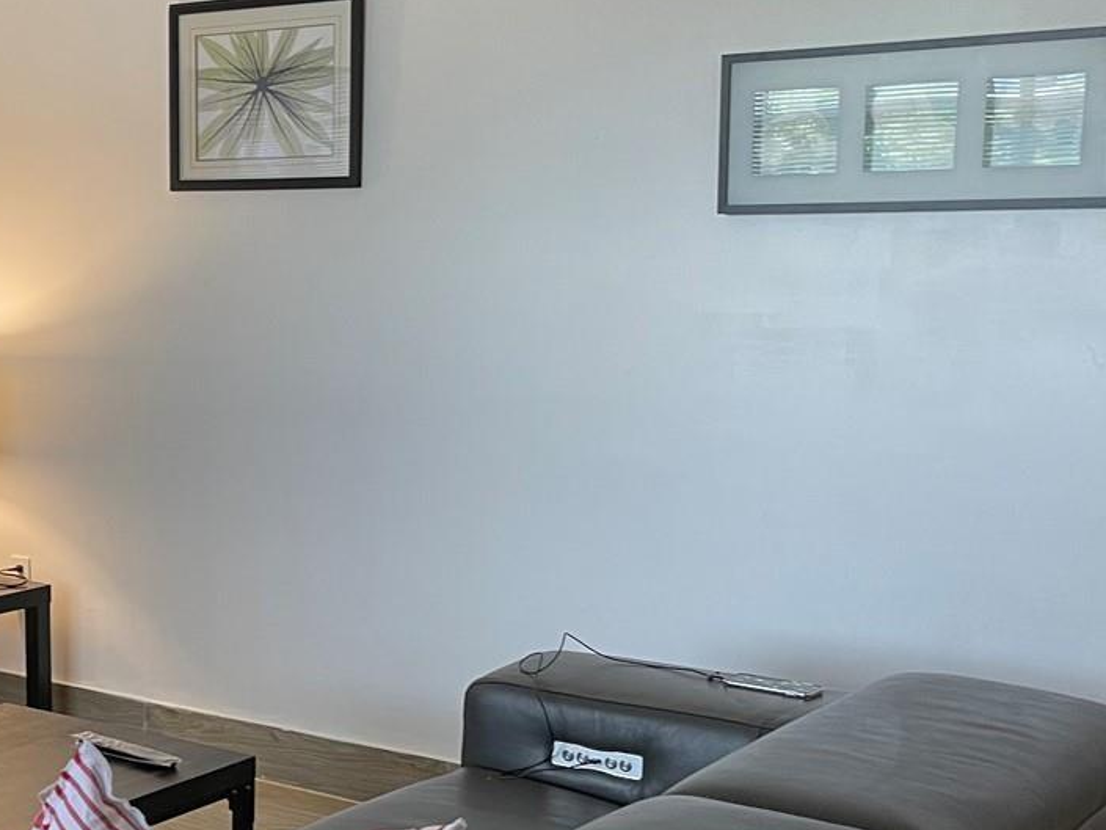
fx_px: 1885
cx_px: 53
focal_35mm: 59
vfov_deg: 24.7
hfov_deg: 30.8
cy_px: 554
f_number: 1.6
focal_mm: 5.1
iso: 100
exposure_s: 1/60
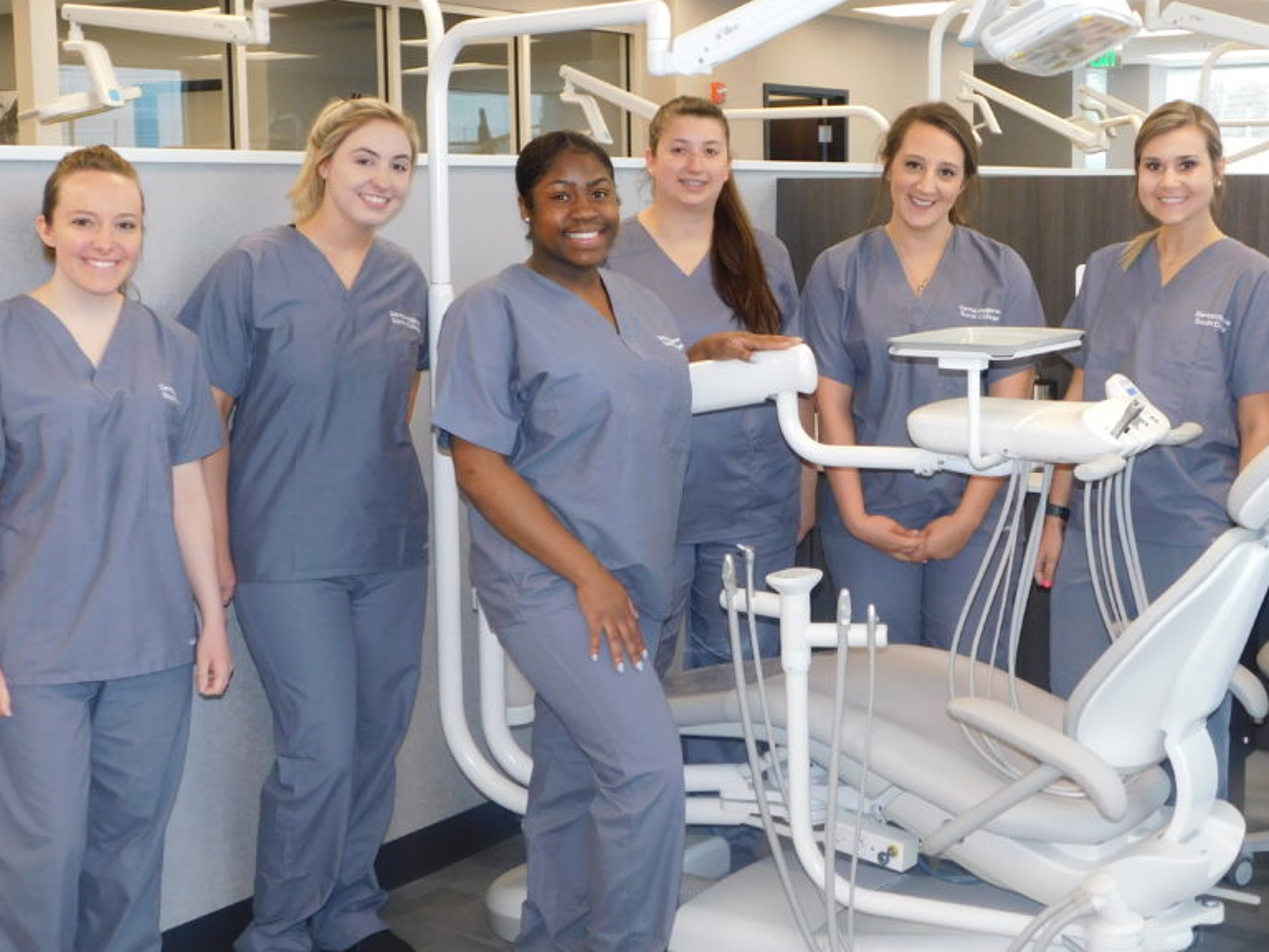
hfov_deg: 39.4
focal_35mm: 48
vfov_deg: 30.2
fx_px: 1760
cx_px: 798
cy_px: 360
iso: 220
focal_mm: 6.3
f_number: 3.5
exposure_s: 1/30
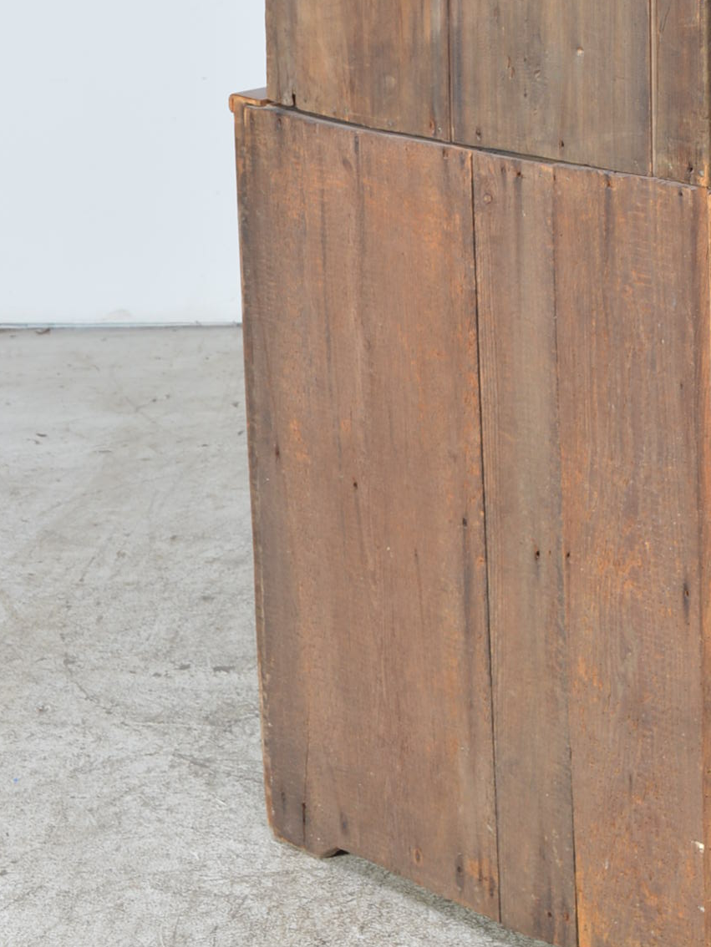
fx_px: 2929
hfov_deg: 13.7
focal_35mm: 107
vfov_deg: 17.7
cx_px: 684
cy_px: -104
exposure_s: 1/160
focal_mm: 28
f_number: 9
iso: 100
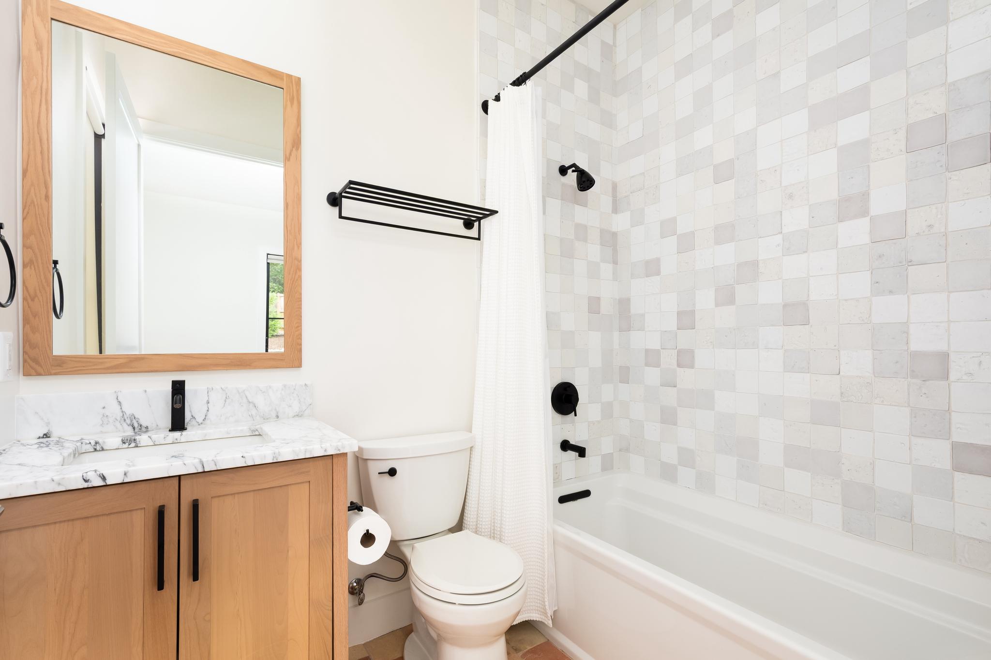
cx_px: 496
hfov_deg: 96.7
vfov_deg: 73.7
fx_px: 440
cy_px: 330
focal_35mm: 16
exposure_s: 1/30
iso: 800
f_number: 10
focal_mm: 16
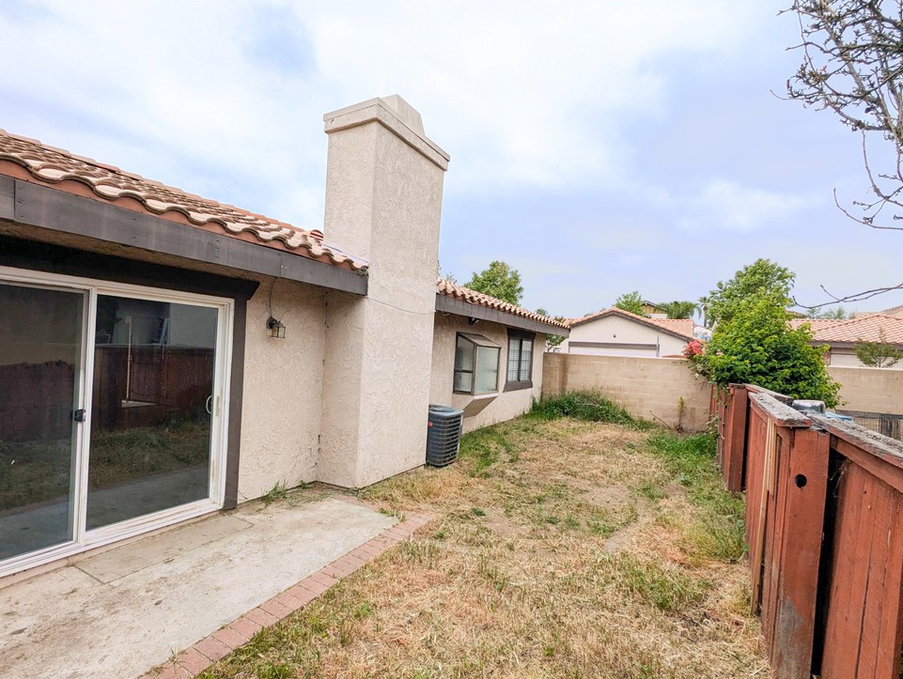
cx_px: 434
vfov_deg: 74.8
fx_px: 444
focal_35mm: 17
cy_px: 357
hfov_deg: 90.9
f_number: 2.2
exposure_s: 1/740
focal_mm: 2.35
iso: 52
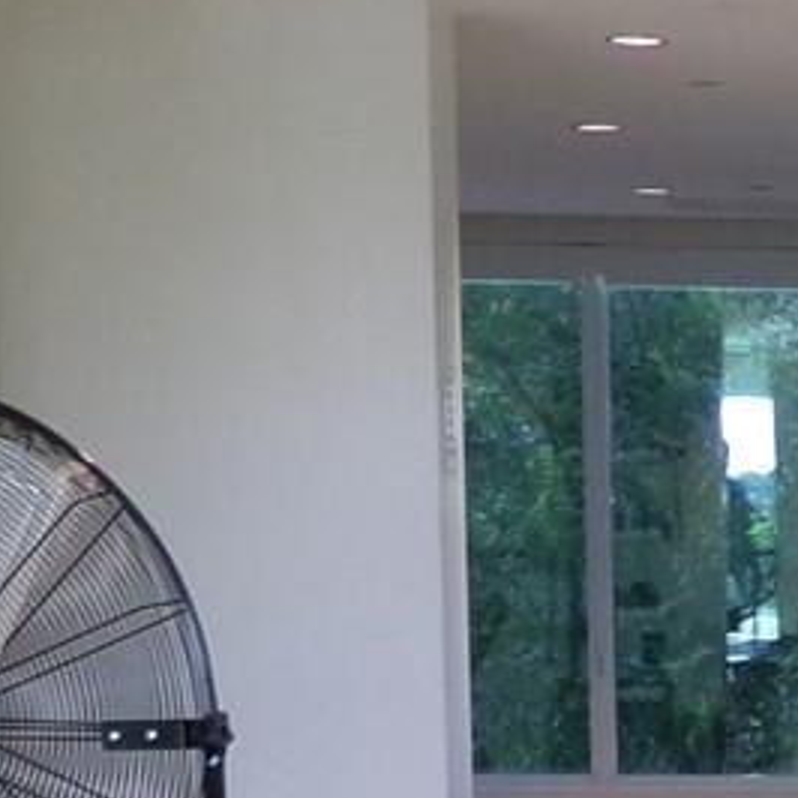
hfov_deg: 10.9
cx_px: 1470
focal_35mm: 149
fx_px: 3886
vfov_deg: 11.4
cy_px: 1062
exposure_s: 1/34
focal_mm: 5
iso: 200
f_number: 3.8
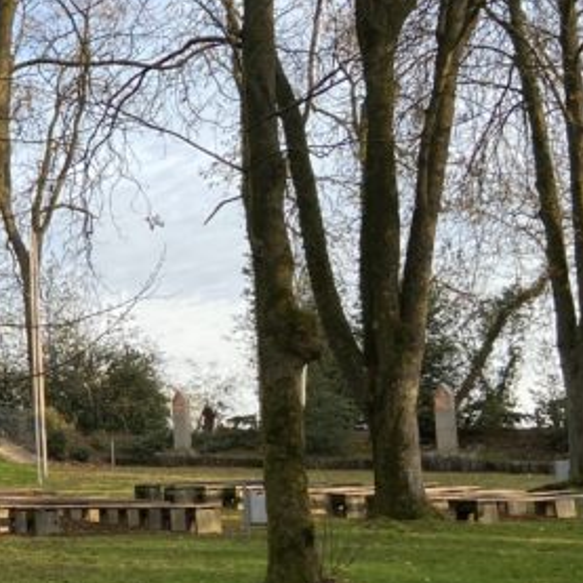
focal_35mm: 85
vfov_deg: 20.3
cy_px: 379
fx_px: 1620
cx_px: -272
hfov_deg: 18.3
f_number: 1.8
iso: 32
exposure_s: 1/513
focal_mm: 4.25
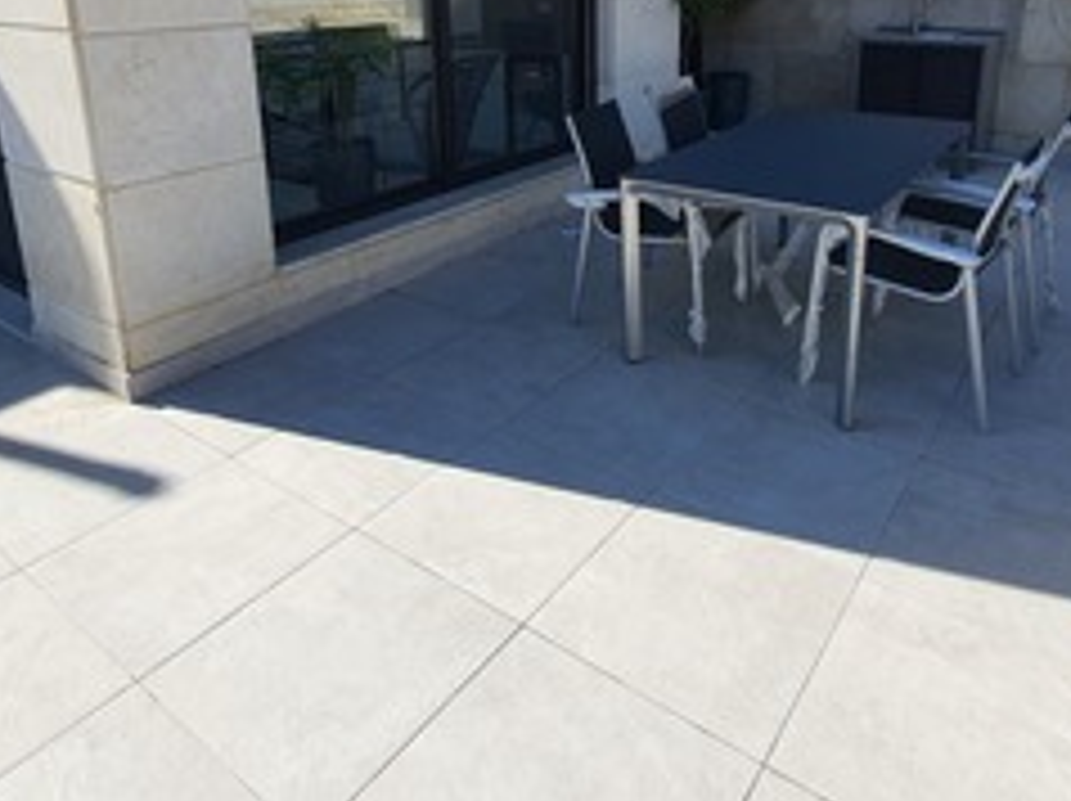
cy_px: 142
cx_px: 578
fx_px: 773
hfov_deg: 69.3
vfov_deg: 50.9
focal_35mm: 25
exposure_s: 1/890
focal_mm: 1.8
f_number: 2.2
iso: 50
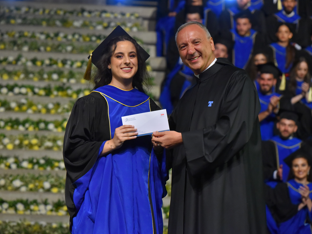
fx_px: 1424
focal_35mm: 158
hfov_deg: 12.5
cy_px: 117
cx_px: 158
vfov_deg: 9.4
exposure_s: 1/400
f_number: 4.5
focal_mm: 145
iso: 3200
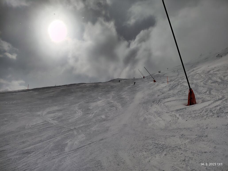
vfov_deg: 56.8
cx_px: 114
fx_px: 158
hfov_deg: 71.6
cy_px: 86
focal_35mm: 24
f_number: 1.8
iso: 100
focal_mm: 5.56
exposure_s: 1/21875
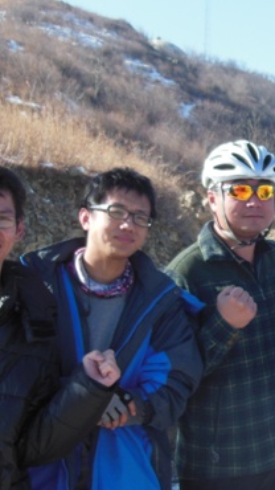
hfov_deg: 12.8
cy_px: 244
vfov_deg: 23.7
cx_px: 411
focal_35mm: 90
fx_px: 1167
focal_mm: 6.9
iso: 125
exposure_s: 1/320
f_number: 4.1
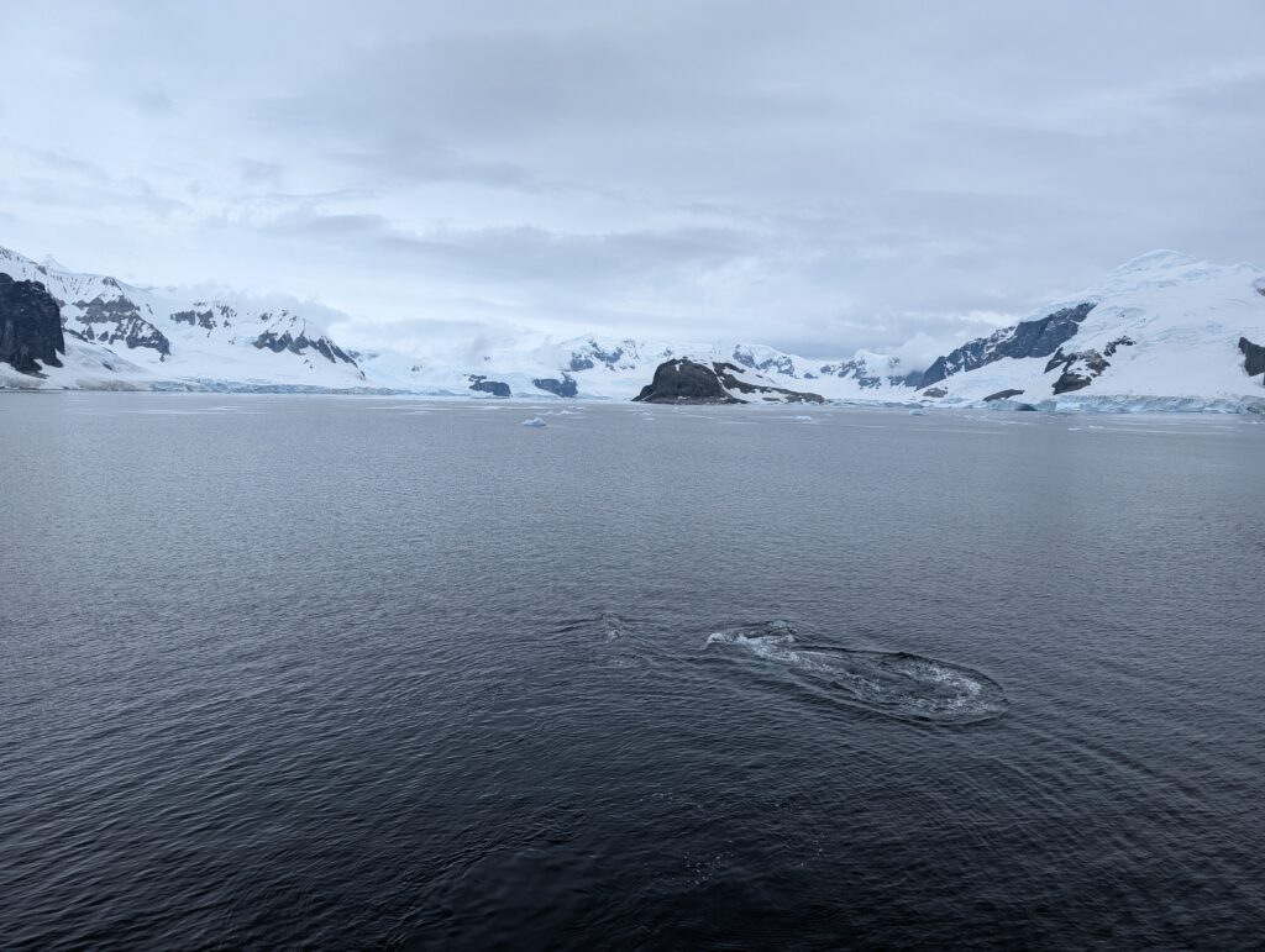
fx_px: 878
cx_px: 632
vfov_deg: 56.9
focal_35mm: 24
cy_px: 476
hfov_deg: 71.5
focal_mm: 6.9
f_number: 1.68
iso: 21
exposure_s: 1/690
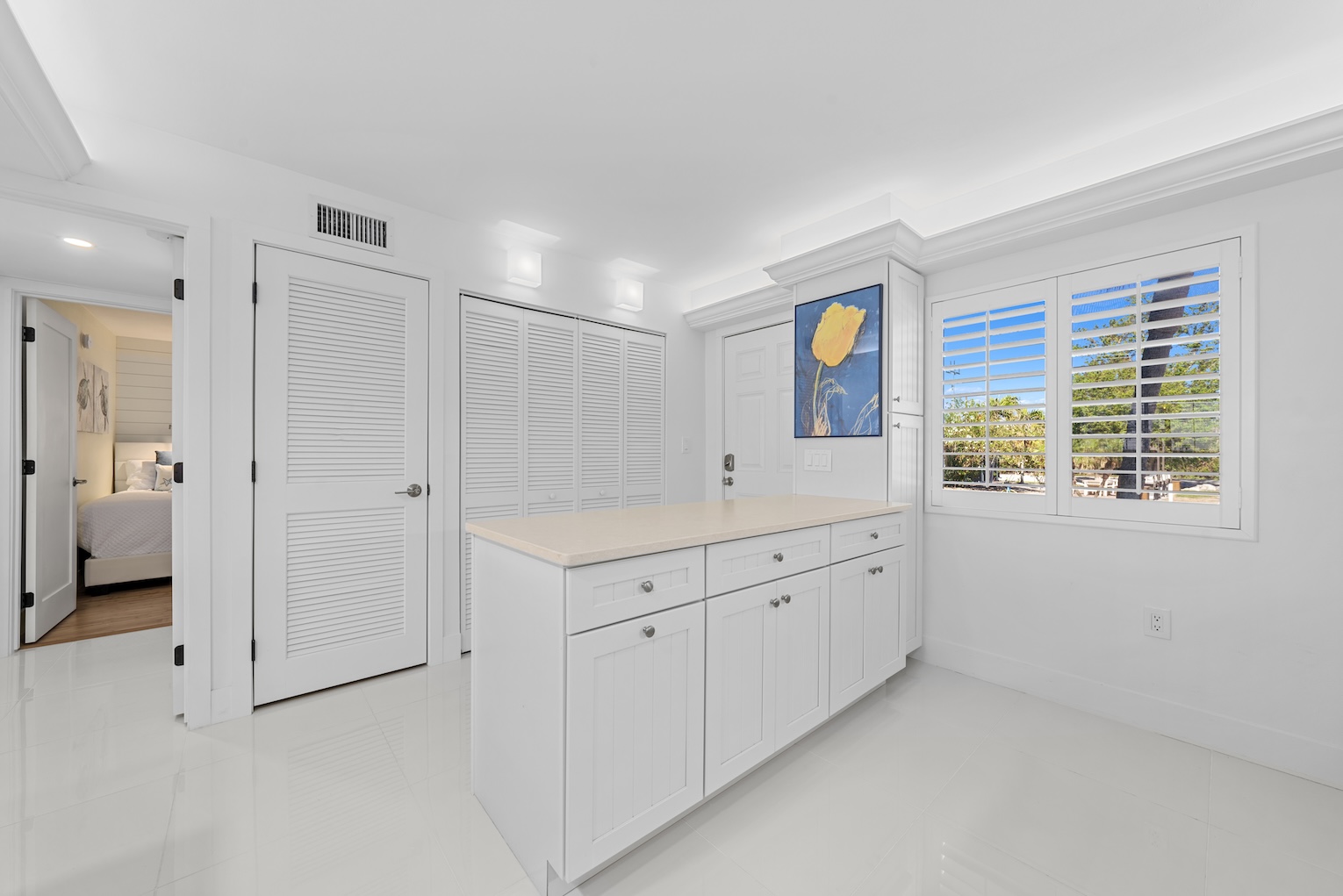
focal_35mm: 13
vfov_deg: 85.5
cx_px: 672
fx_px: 485
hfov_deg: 108.3
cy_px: 448
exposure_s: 1/1.25
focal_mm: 13
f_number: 10
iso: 160
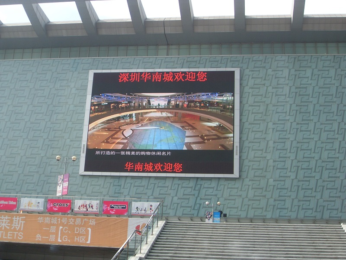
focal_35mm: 53
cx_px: 173
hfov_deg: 36.2
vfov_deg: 27.5
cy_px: 130
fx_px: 530
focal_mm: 8.4
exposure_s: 1/125
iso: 80
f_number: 8.4
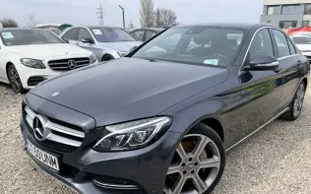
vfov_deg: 42.9
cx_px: 156
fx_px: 246
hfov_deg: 64.7
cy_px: 113
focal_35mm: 29
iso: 80
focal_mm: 6.76
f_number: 1.78
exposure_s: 1/2232
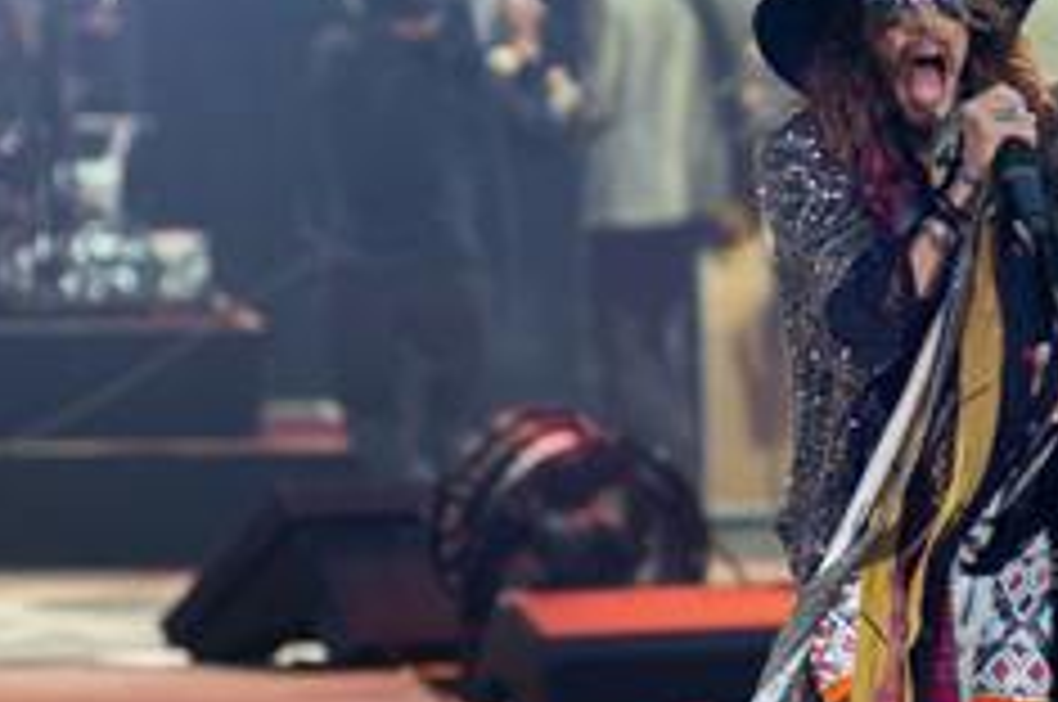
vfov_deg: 2.2
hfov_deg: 3.4
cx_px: 959
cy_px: 403
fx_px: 18020
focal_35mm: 614
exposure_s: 1/640
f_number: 3.5
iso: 800
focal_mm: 200
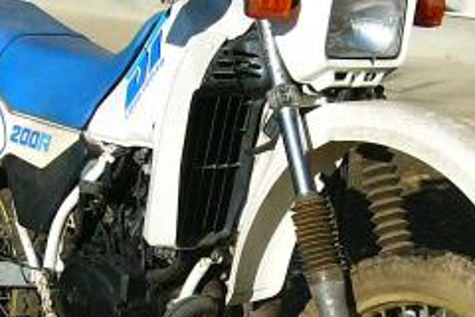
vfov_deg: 14.0
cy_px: 252
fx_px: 1280
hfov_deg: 21.0
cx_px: 208
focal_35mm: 97
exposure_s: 1/160
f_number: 8
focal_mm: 5.8
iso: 50
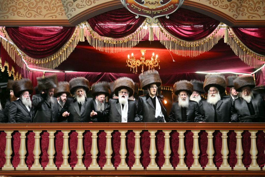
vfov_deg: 12.5
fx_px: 810
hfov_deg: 18.6
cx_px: 132
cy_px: 88
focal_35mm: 110
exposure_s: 1/200
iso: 400
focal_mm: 110
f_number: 2.8
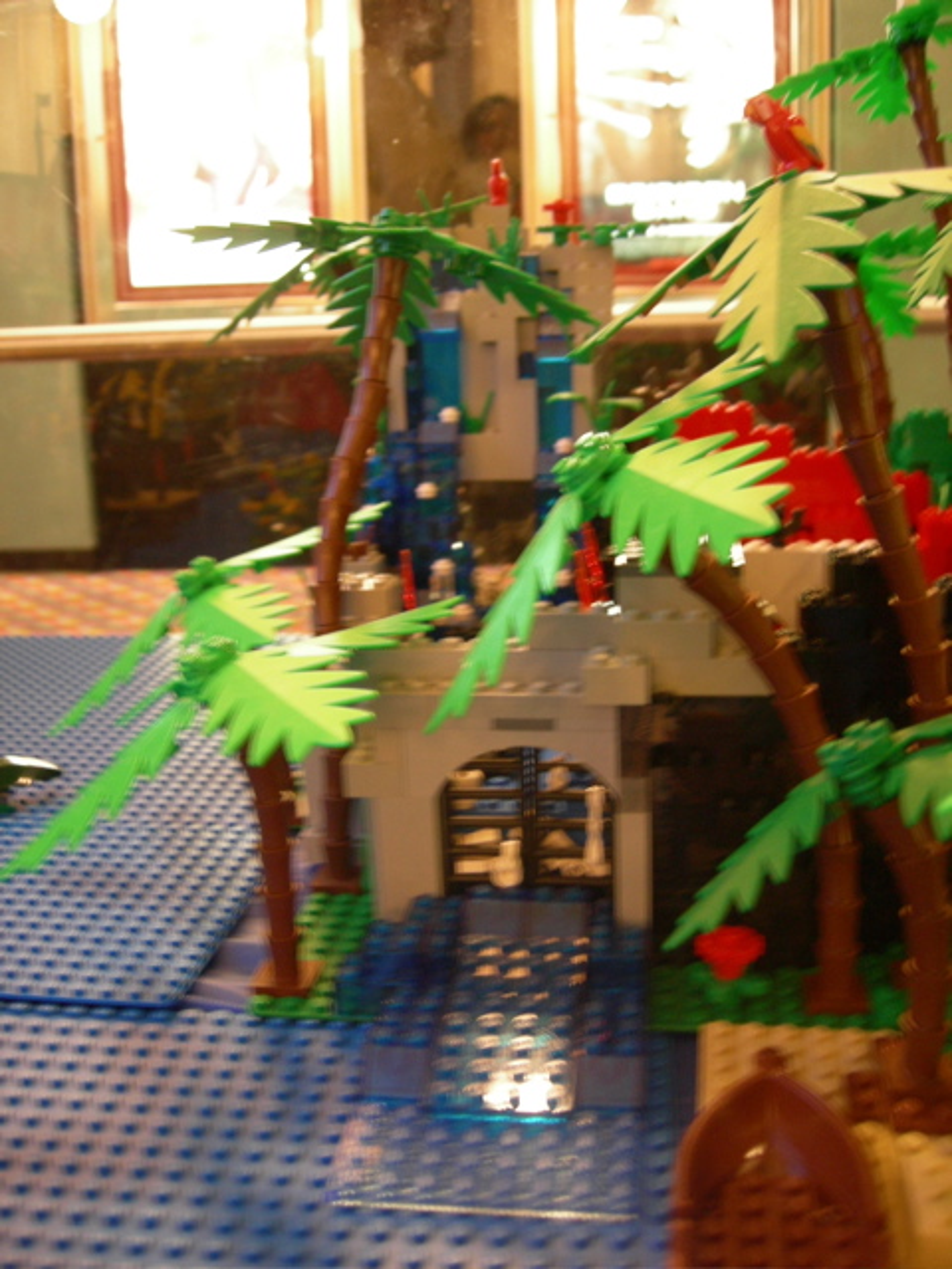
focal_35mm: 36
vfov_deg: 51.4
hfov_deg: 39.7
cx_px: 476
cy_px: 634
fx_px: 1320
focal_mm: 7.5
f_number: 2.7
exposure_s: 1/1.1
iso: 200
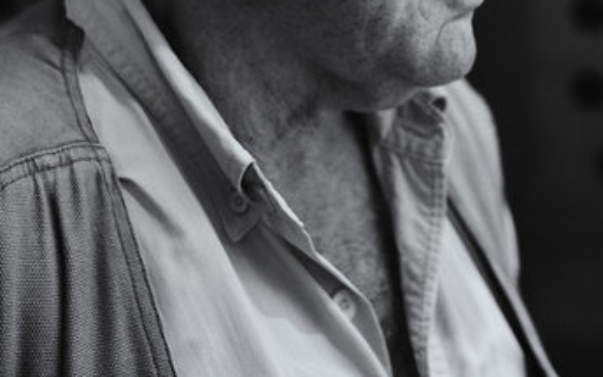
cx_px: 324
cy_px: -12
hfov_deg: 23.3
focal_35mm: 89
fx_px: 1463
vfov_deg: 14.4
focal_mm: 50
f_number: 2.8
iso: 5000
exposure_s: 1/160
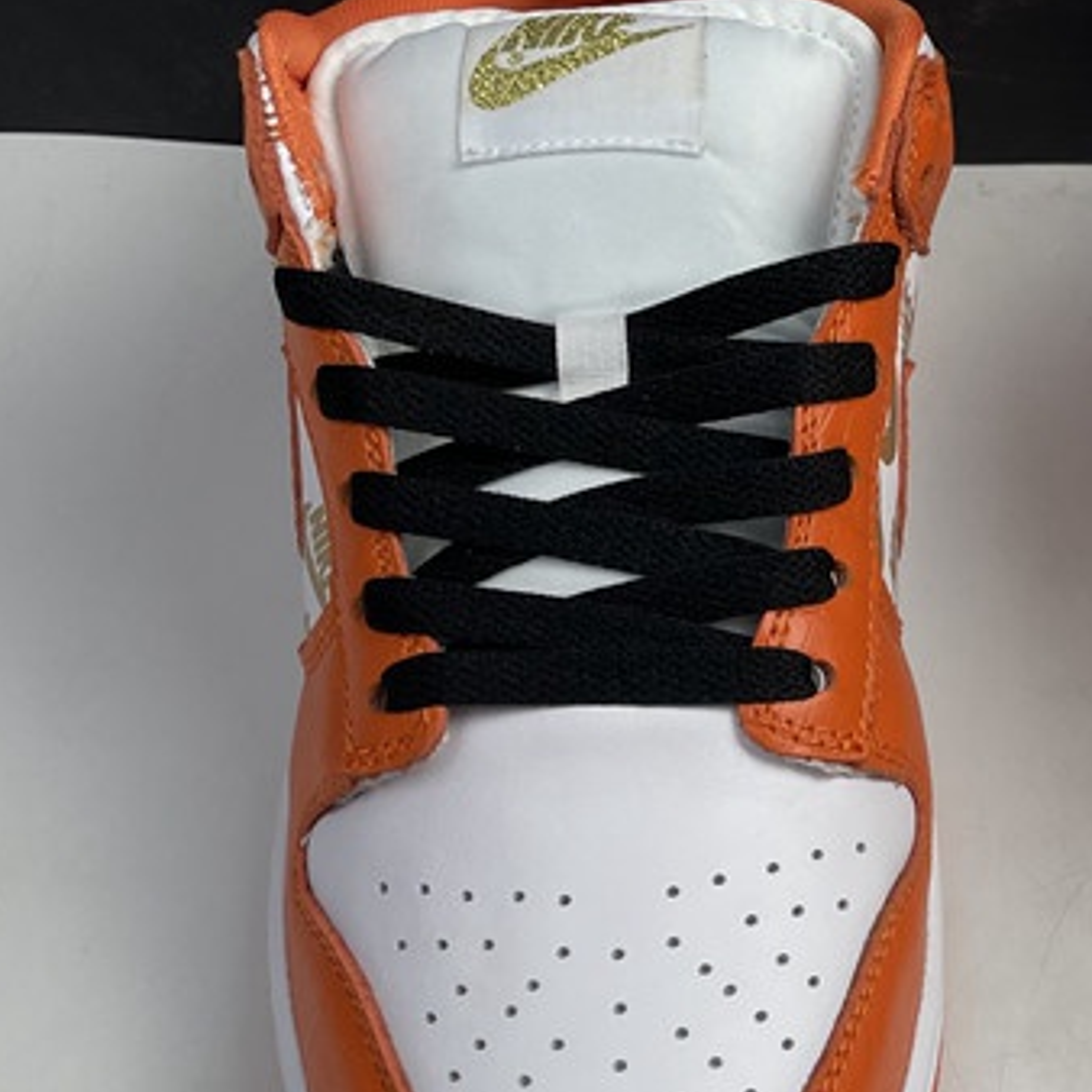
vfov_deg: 25.1
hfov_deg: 24.0
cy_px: 779
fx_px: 2427
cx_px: 1157
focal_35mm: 68
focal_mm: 4.2
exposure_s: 1/166
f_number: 1.6
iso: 32
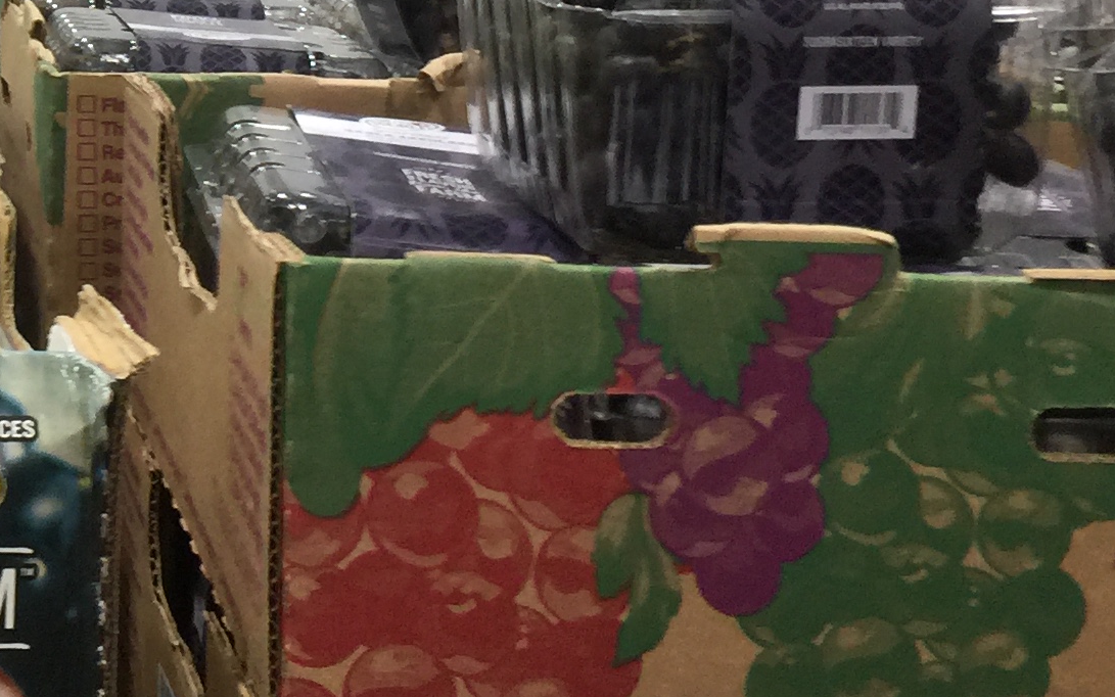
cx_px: -166
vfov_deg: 13.6
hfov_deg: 21.2
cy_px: -229
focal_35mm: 92
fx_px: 2796
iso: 40
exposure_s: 1/33
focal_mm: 4.15
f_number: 2.2
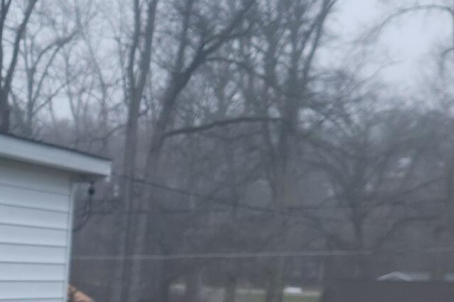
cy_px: 465
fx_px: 1425
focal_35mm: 113
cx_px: -337
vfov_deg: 11.6
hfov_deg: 15.7
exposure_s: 1/180
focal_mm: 5.4
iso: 64
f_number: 1.8
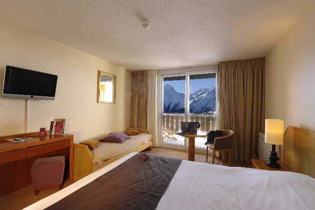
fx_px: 131
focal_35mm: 15
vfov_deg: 77.2
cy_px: 108
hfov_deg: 100.3
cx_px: 166
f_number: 16
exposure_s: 1/80
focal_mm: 14
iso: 100
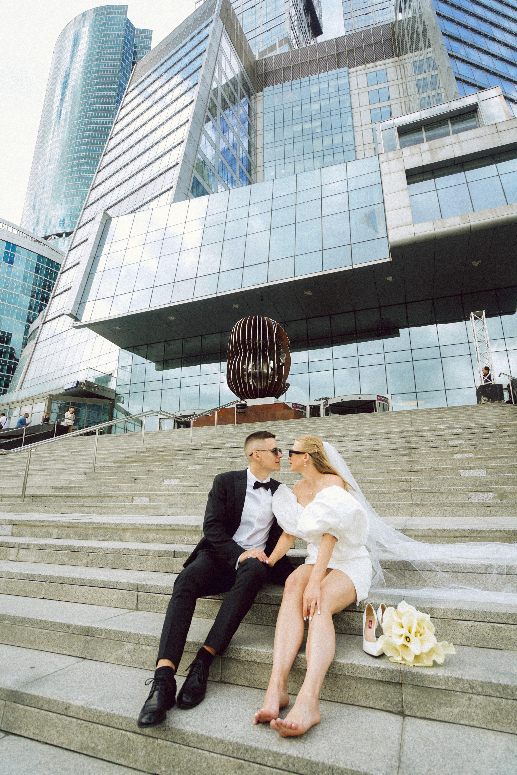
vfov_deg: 93.3
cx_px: 258
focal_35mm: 17
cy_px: 388
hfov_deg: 70.5
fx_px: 366
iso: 125
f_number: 4
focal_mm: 17
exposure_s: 1/320
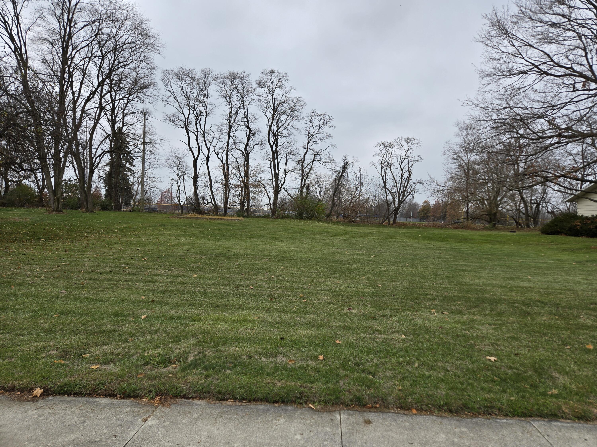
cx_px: 298
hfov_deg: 73.9
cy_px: 224
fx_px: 397
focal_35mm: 23
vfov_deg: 58.9
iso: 25
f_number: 1.8
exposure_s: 1/968
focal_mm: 5.4
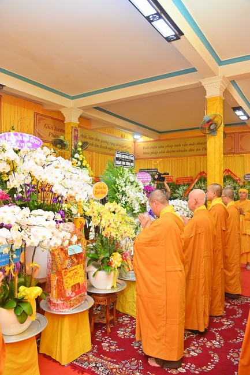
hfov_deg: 47.9
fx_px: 281
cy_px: 188
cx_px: 125
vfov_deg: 67.4
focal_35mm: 27
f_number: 4.5
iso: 1600
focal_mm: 27
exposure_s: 1/125
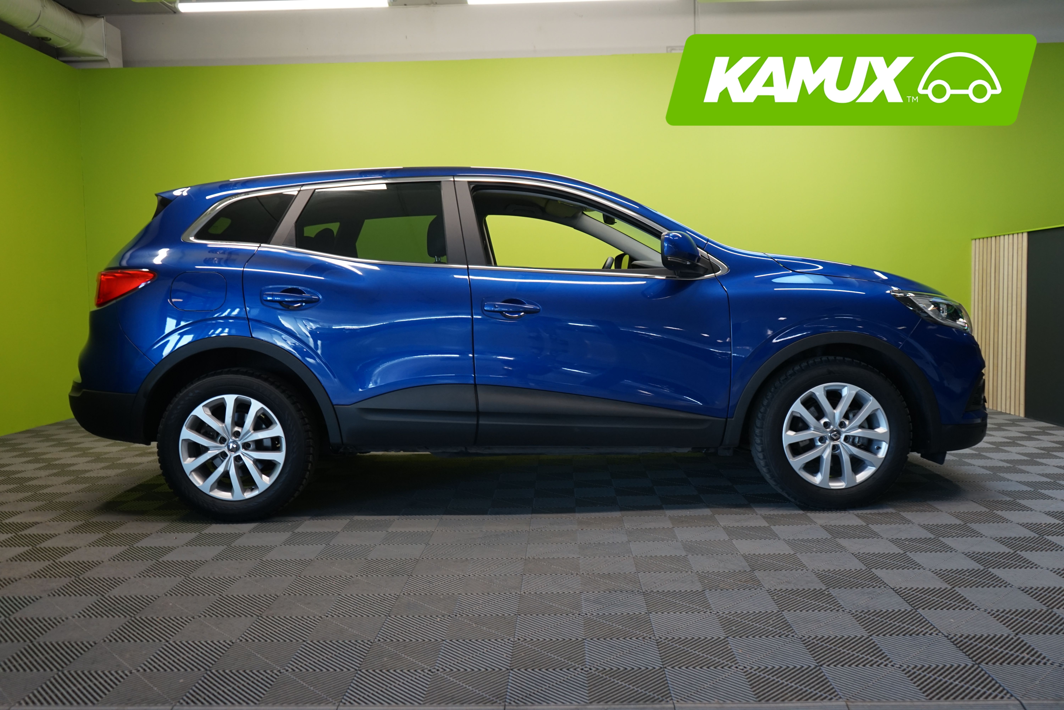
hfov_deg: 63.7
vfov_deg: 45.0
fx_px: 857
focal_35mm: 29
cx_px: 532
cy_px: 355
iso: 800
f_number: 4.5
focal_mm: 29
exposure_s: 1/30
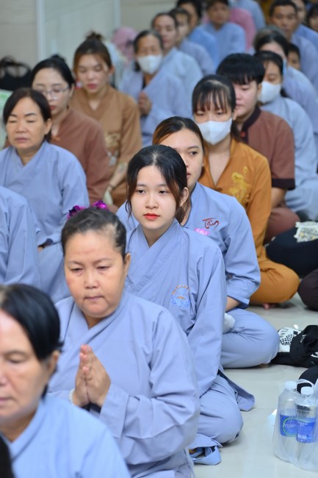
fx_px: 1591
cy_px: 239
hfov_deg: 11.4
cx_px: 159
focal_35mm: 120
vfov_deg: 17.1
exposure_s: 1/80
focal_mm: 120
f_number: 4.5
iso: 1000
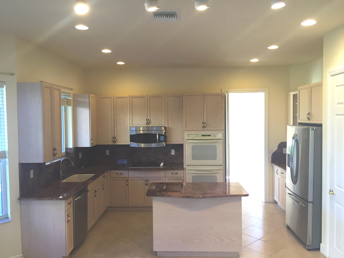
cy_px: 129
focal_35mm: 29
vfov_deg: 48.2
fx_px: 288
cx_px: 172
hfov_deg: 61.7
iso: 64
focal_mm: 4.15
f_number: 2.2
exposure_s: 1/30
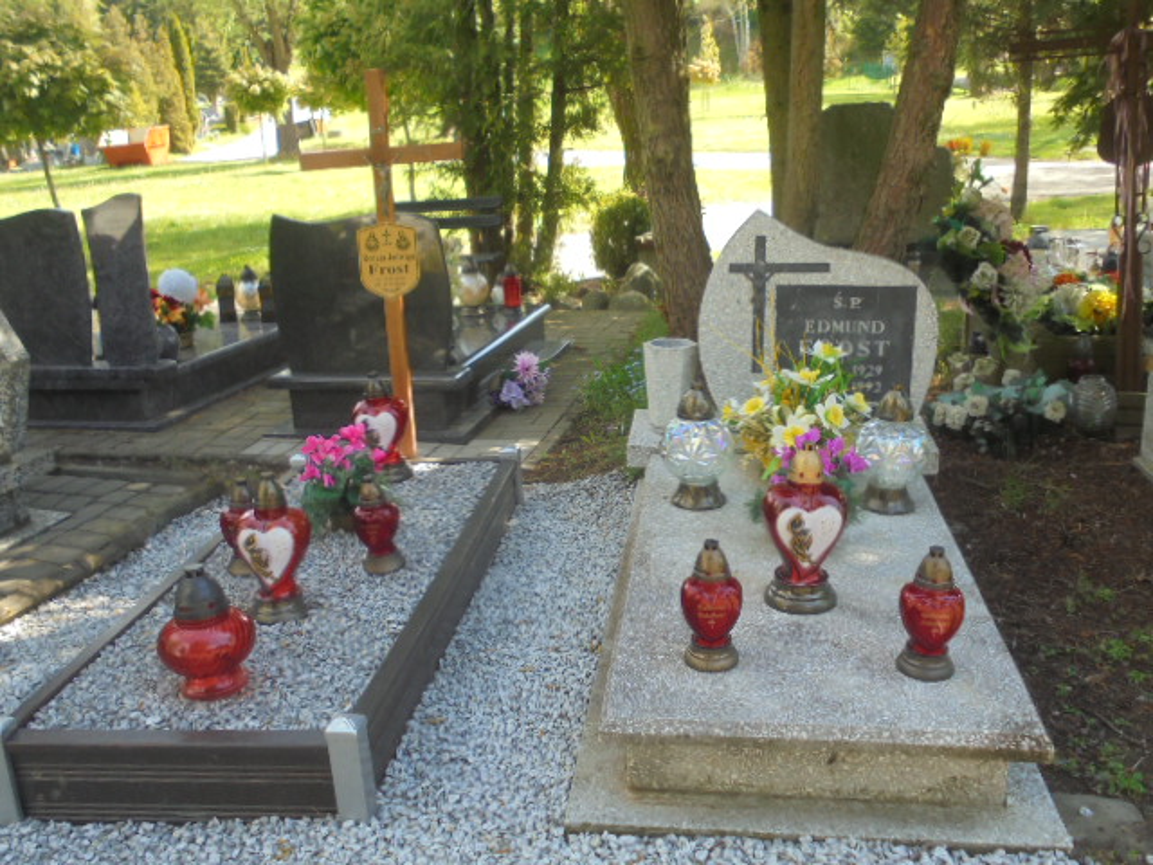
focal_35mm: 34
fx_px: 1132
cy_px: 432
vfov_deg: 41.8
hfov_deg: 54.0
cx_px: 576
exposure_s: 1/100
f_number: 4
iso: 100
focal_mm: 6.1
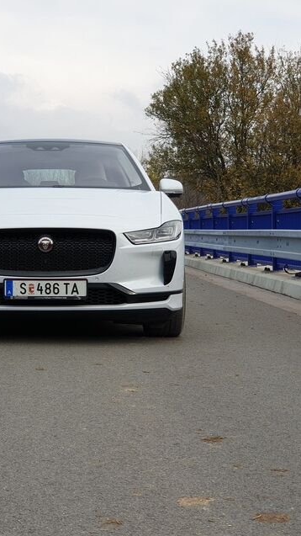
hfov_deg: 15.8
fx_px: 1079
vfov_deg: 27.9
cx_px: 57
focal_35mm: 76
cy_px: 268
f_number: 2.4
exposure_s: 1/397
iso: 25
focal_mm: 6
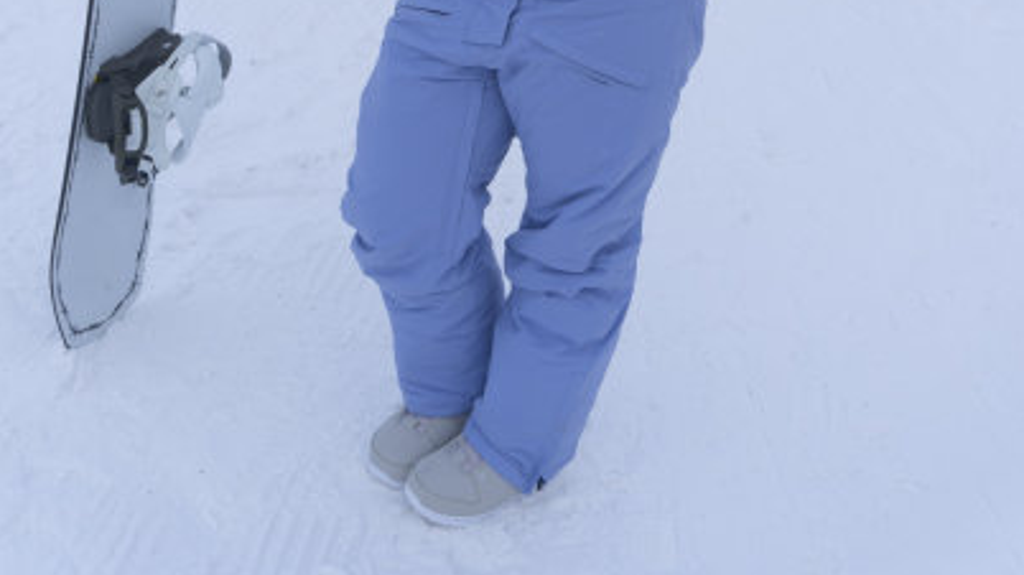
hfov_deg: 35.0
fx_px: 1623
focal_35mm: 60
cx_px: 512
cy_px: -193
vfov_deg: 18.6
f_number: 6.3
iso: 200
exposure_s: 1/500
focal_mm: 25
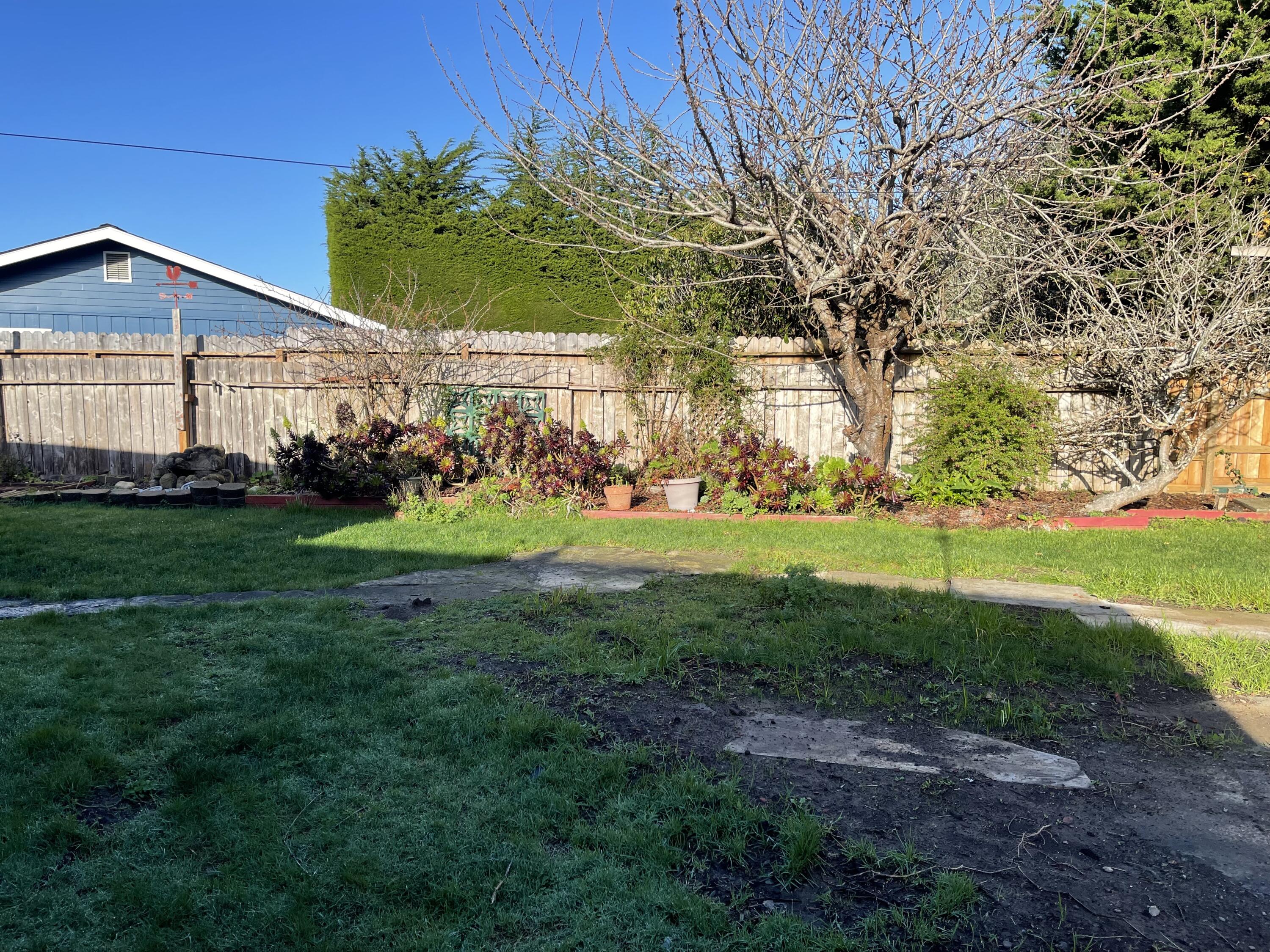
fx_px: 917
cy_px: 476
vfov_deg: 54.9
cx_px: 635
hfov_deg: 69.4
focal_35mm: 25
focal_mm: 5.1
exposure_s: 1/1475
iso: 32
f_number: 1.6
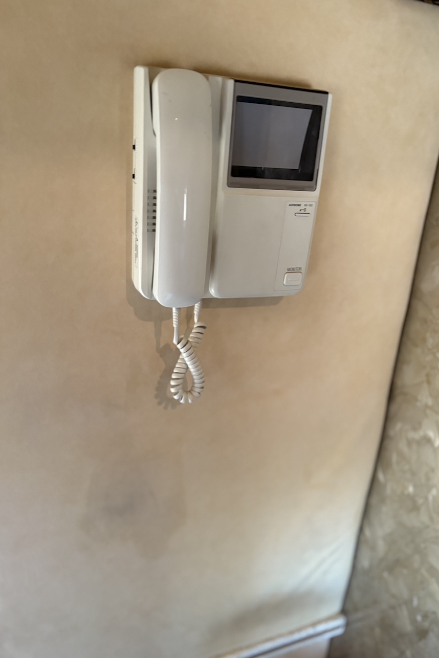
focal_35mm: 28
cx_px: 251
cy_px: 340
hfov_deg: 46.3
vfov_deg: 65.5
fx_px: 512
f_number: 1.6
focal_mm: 5.96
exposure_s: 1/60
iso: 400
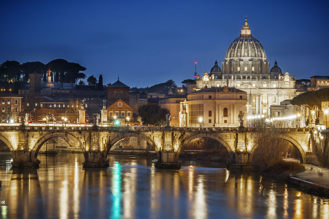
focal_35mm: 120
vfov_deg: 11.4
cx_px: 164
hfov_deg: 17.1
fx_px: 1097
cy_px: 110
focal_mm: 80
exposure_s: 14
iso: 200
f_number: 16
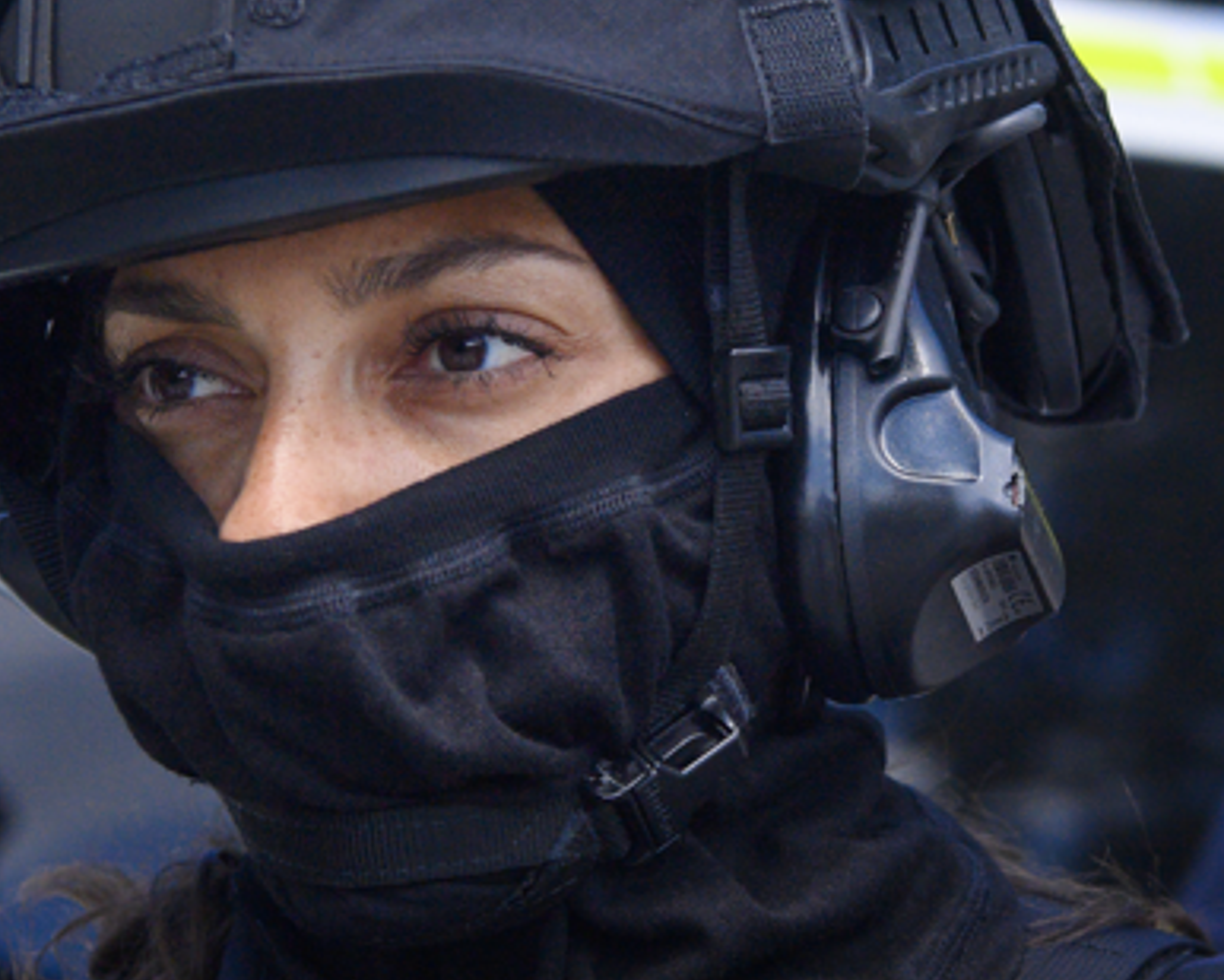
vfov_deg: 11.3
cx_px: 1008
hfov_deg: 14.1
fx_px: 4928
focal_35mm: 136
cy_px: 668
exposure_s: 1/6400
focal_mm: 56
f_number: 4.5
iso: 640
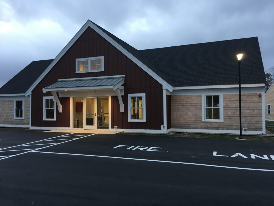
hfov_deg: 61.7
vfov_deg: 48.2
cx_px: 137
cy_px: 103
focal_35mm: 29
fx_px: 230
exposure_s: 1/30
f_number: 2.2
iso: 50
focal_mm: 4.15
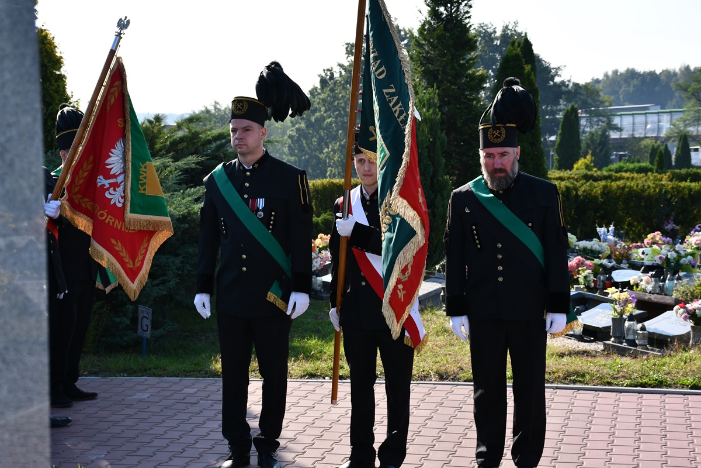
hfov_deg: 33.4
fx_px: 1168
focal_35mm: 60
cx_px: 350
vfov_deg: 22.6
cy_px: 234
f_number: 6.3
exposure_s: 1/250
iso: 100
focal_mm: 40
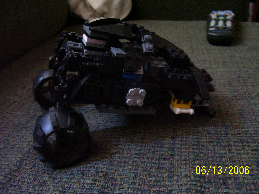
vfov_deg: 41.8
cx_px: 130
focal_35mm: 34
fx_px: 254
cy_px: 97
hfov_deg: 54.0
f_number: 2.7
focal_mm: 5.6
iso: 160
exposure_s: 1/8
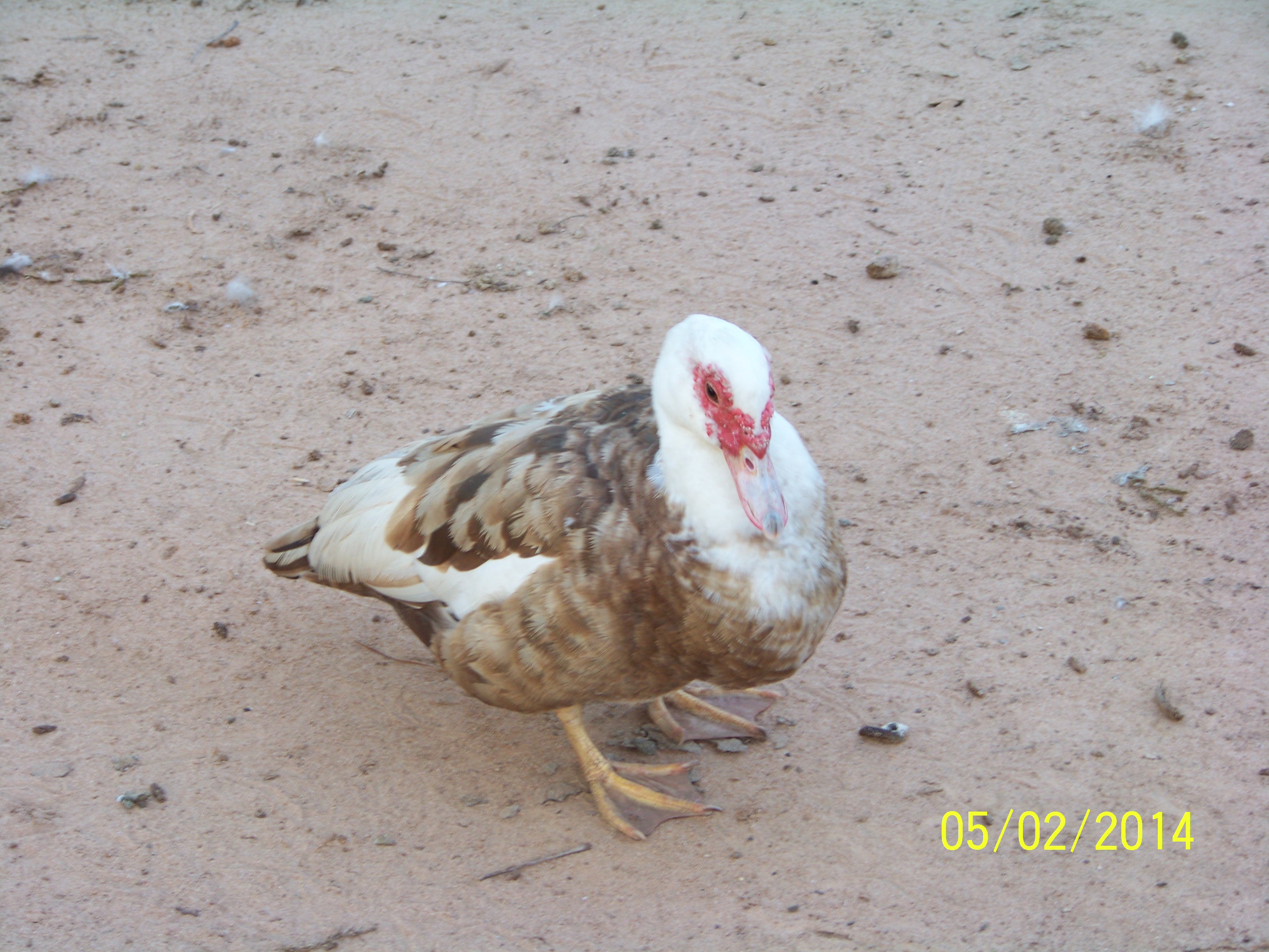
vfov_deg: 10.8
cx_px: 634
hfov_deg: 14.4
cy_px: 476
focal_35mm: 137
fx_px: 5022
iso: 69
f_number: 3.2
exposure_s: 1/50
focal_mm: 22.2
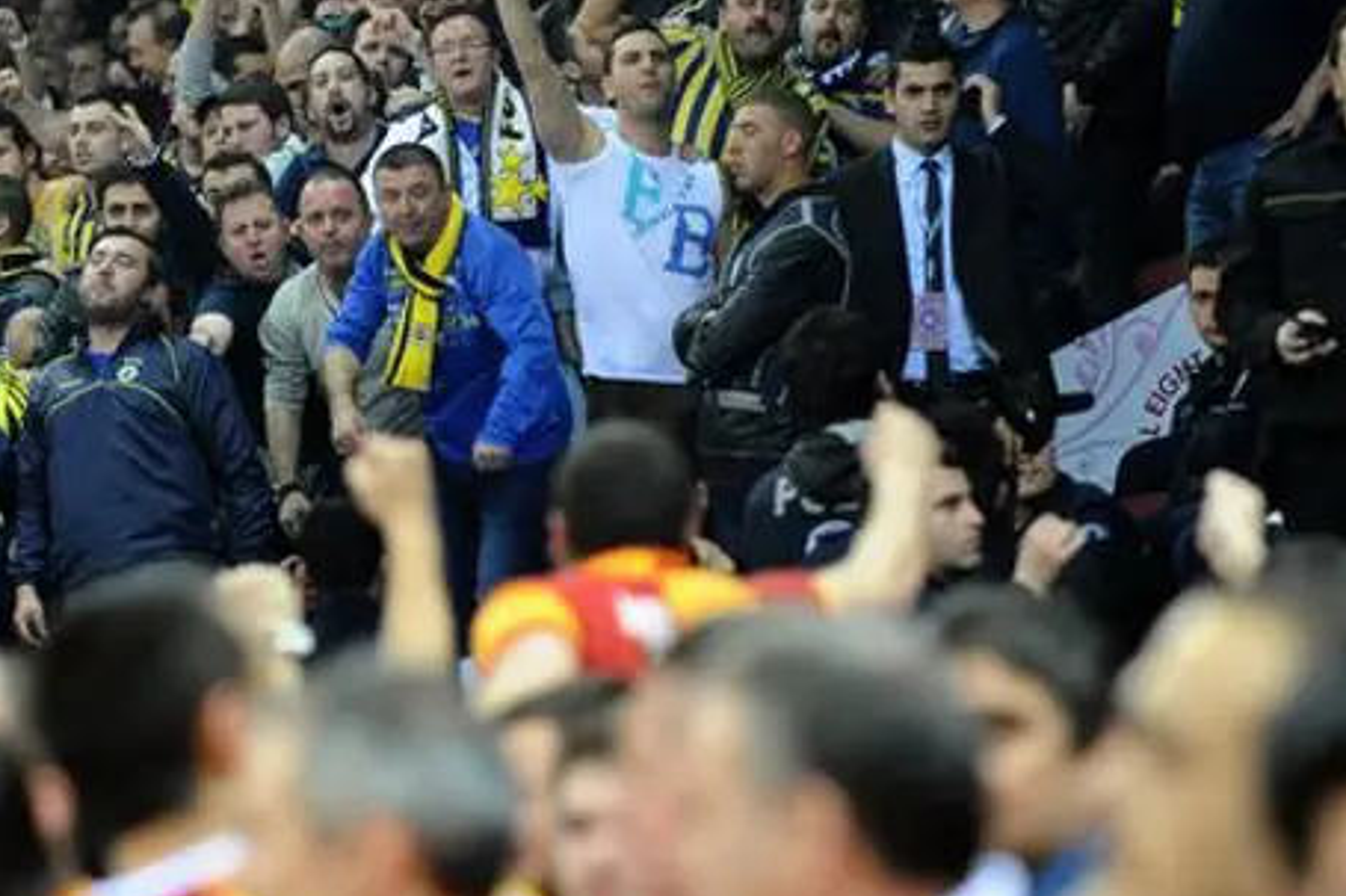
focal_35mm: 261
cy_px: 501
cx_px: 470
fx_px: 9754
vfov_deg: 5.3
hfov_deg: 7.9
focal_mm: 135
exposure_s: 1/160
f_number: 2.8
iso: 2000
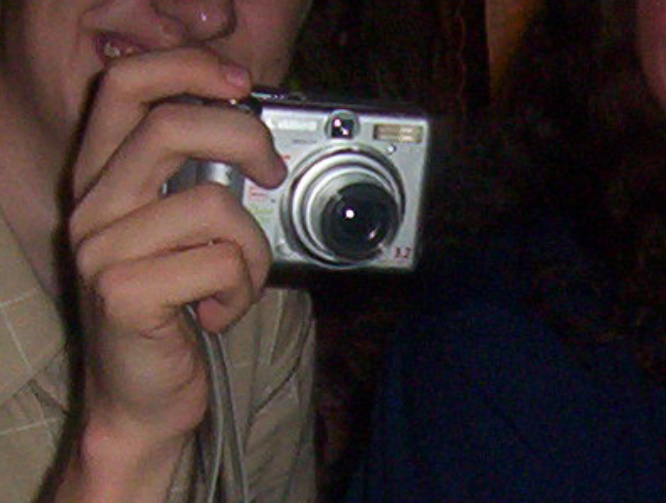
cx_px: 678
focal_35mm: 177
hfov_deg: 11.0
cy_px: 772
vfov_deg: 8.2
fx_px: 3414
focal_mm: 5.77
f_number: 2.73
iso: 140
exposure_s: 1/60
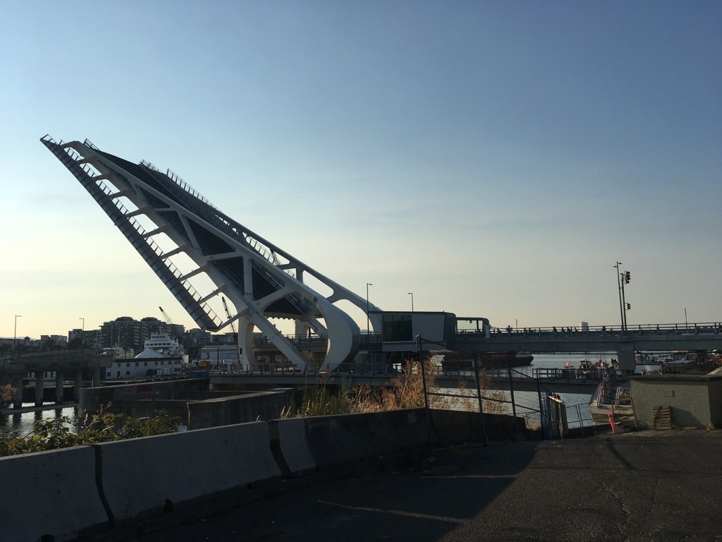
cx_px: 361
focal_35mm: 29
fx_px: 605
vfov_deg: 48.2
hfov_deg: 61.7
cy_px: 271
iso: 25
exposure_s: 1/2747
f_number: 2.2
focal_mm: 4.15
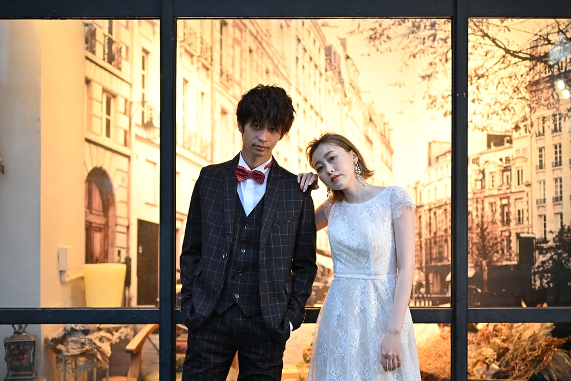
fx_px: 793
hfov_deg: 39.6
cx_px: 286
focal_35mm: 50
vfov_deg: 27.0
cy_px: 190
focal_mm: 50
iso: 1000
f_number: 1.2
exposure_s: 1/250
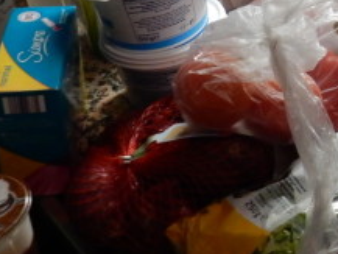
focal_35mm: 87
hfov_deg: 20.8
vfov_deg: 16.6
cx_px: 418
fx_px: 850
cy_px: -6
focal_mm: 4.5
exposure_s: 1/30
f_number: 3.7
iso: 320
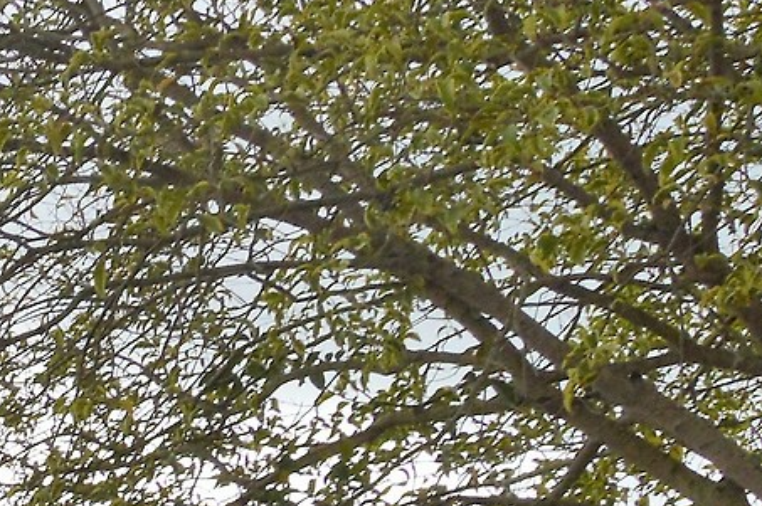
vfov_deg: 8.5
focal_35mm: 143
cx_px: -1164
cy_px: 1304
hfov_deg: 11.4
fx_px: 3024
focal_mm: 18
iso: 400
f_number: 11
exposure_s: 1/500
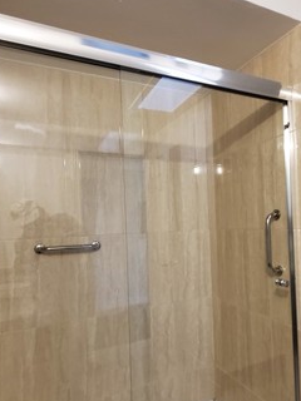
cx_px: 202
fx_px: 301
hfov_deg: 52.0
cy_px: 209
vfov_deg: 67.3
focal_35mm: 26
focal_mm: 1.8
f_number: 2.2
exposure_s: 1/29
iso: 500
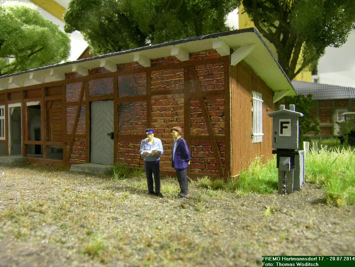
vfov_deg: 49.7
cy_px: 134
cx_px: 178
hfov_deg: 63.4
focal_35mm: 28
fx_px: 287
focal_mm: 5.8
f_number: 7.9
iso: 200
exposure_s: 1.02
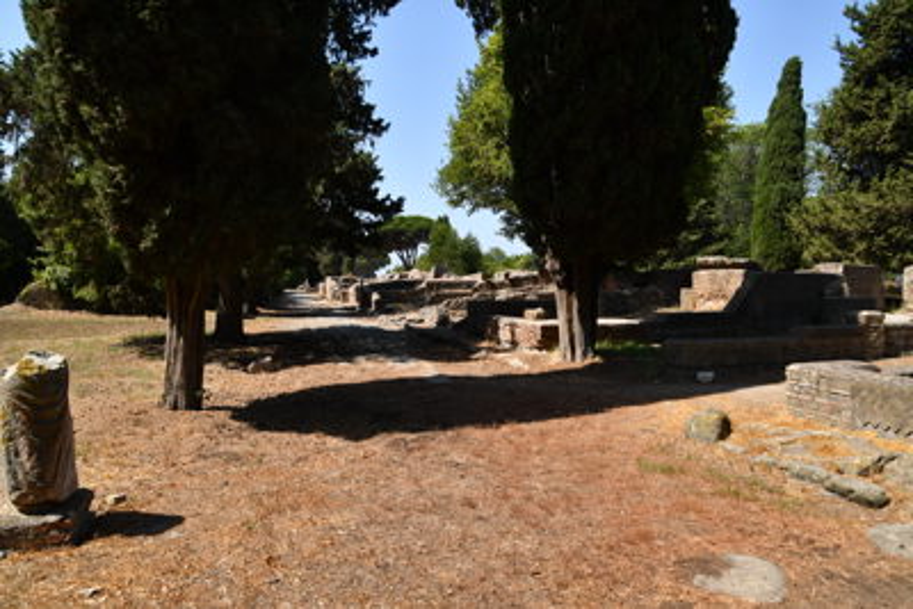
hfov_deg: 73.7
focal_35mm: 24
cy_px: 304
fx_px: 609
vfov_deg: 53.2
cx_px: 456
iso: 100
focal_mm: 16
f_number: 7.1
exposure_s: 1/320
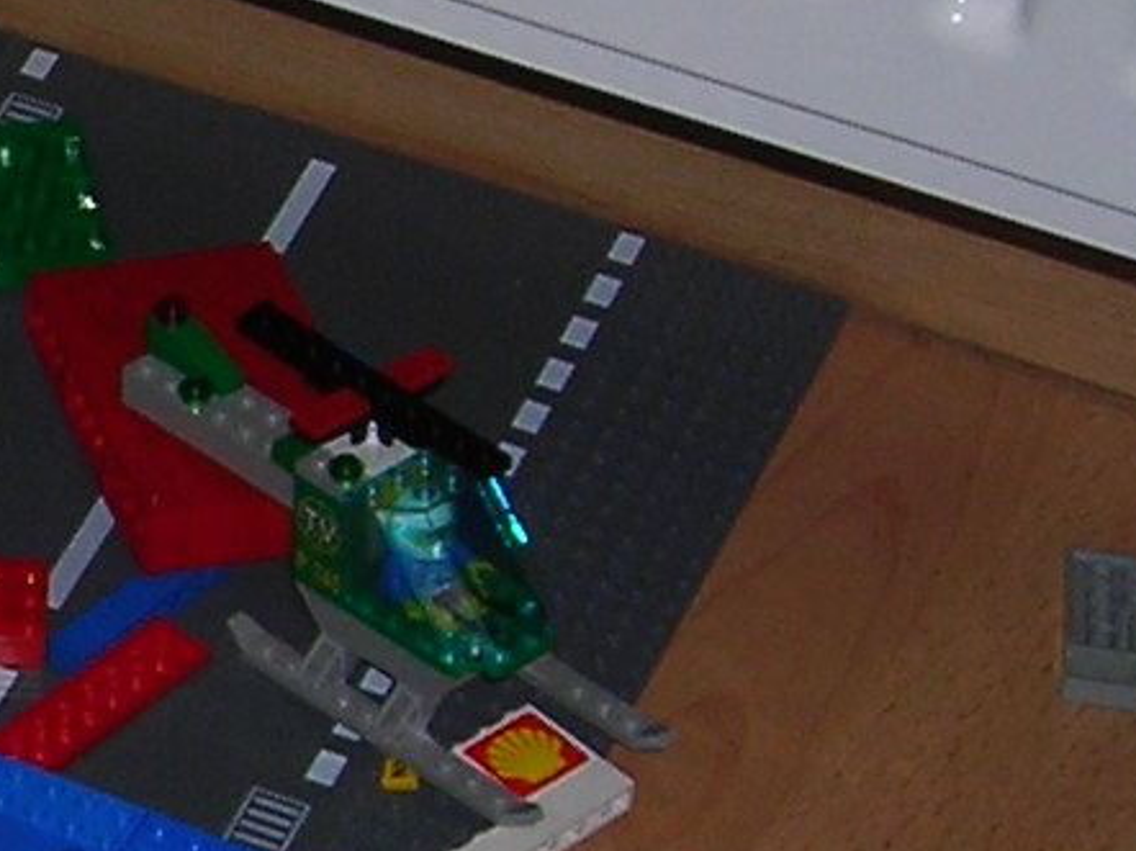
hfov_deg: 8.4
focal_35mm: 223
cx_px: -1252
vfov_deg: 6.7
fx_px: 7314
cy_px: 620
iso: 50
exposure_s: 1/60.1
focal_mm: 6.3
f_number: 3.2
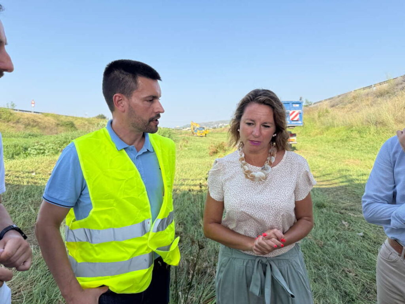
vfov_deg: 56.8
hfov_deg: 71.6
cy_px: 152
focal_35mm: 24
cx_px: 202
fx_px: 281
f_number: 1.78
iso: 80
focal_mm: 6.76
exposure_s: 1/2370
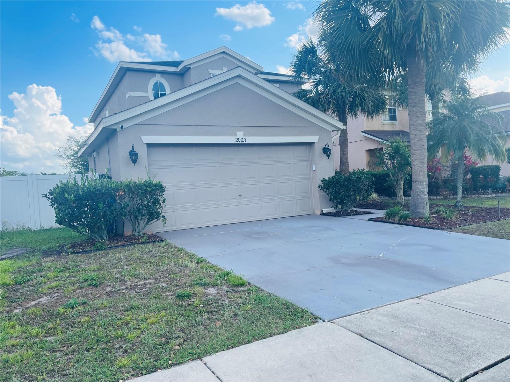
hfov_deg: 69.4
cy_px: 191
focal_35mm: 25
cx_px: 255
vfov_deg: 54.9
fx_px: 368
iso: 32
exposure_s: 1/969
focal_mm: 5.1
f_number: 1.6
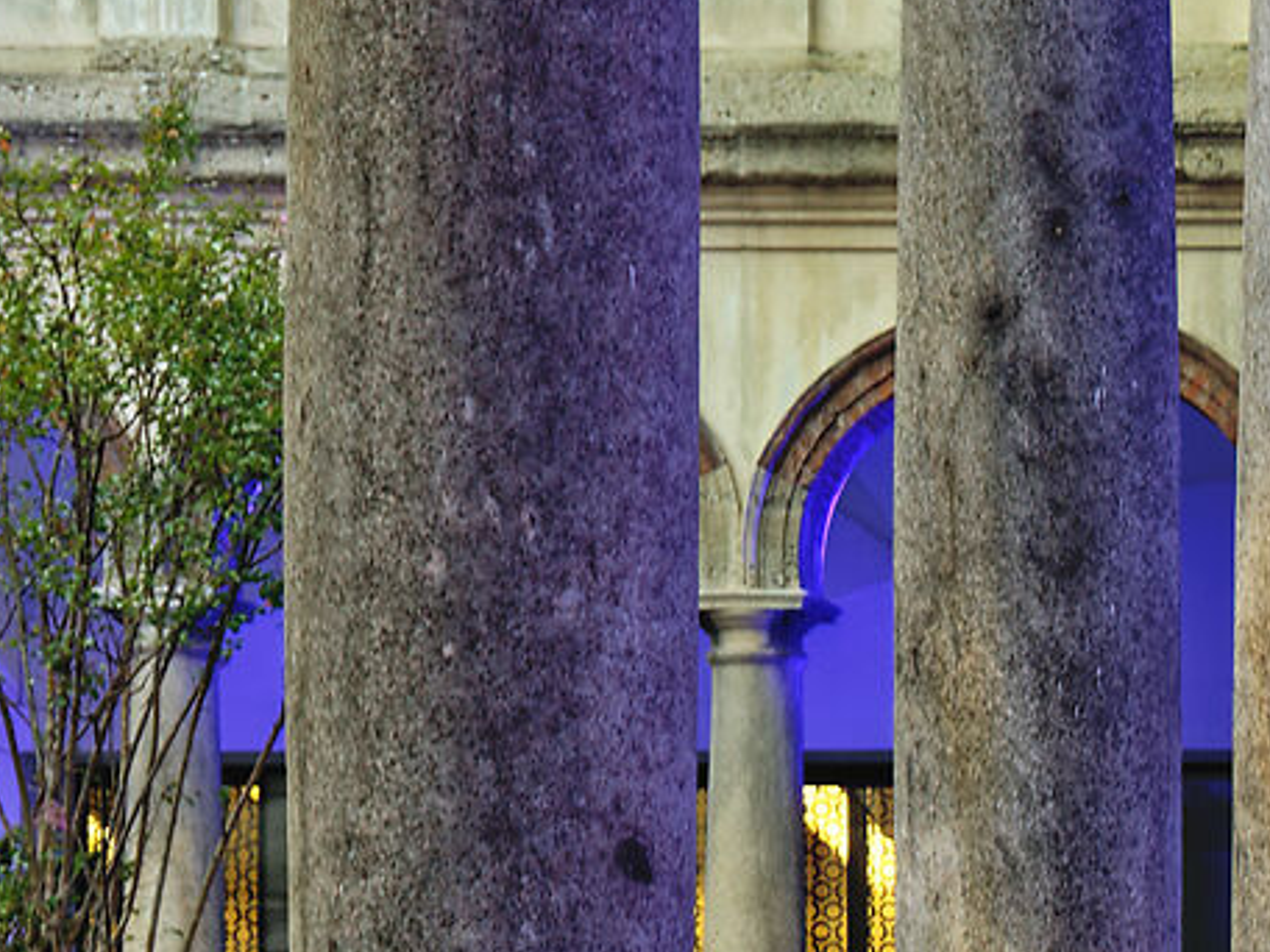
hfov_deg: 11.3
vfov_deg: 9.0
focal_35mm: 162
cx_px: 2278
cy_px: 1360
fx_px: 5943
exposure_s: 1/4
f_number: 10
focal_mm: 32
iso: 100
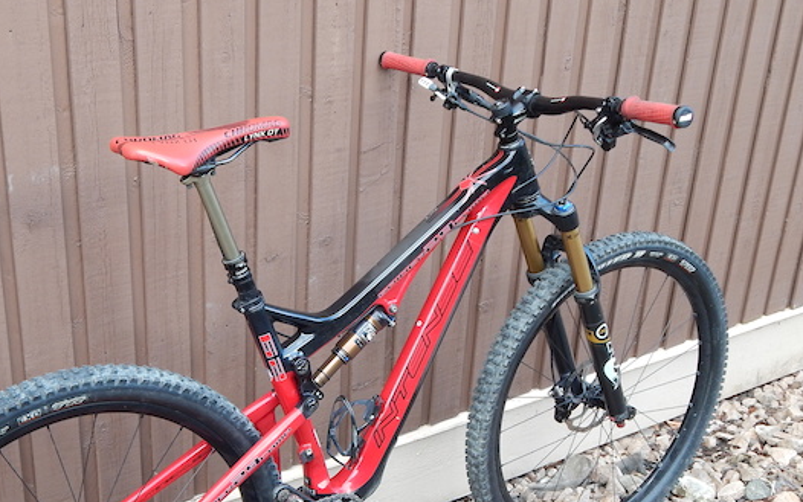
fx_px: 1094
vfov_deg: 25.6
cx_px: 342
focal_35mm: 50
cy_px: 351
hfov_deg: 40.2
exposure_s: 1/50
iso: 125
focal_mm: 5.6
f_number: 3.2
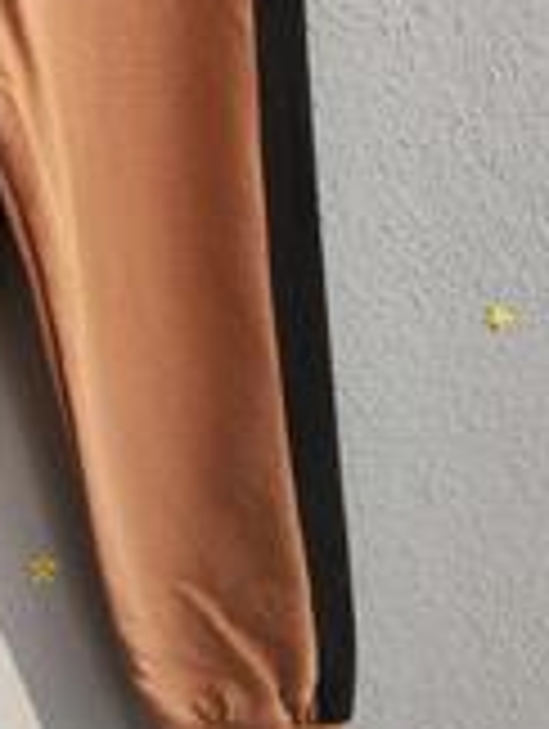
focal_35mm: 61
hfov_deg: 22.8
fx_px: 1287
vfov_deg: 30.2
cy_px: 65
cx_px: -40
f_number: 1.88
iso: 345
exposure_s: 1/89.2
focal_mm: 5.59
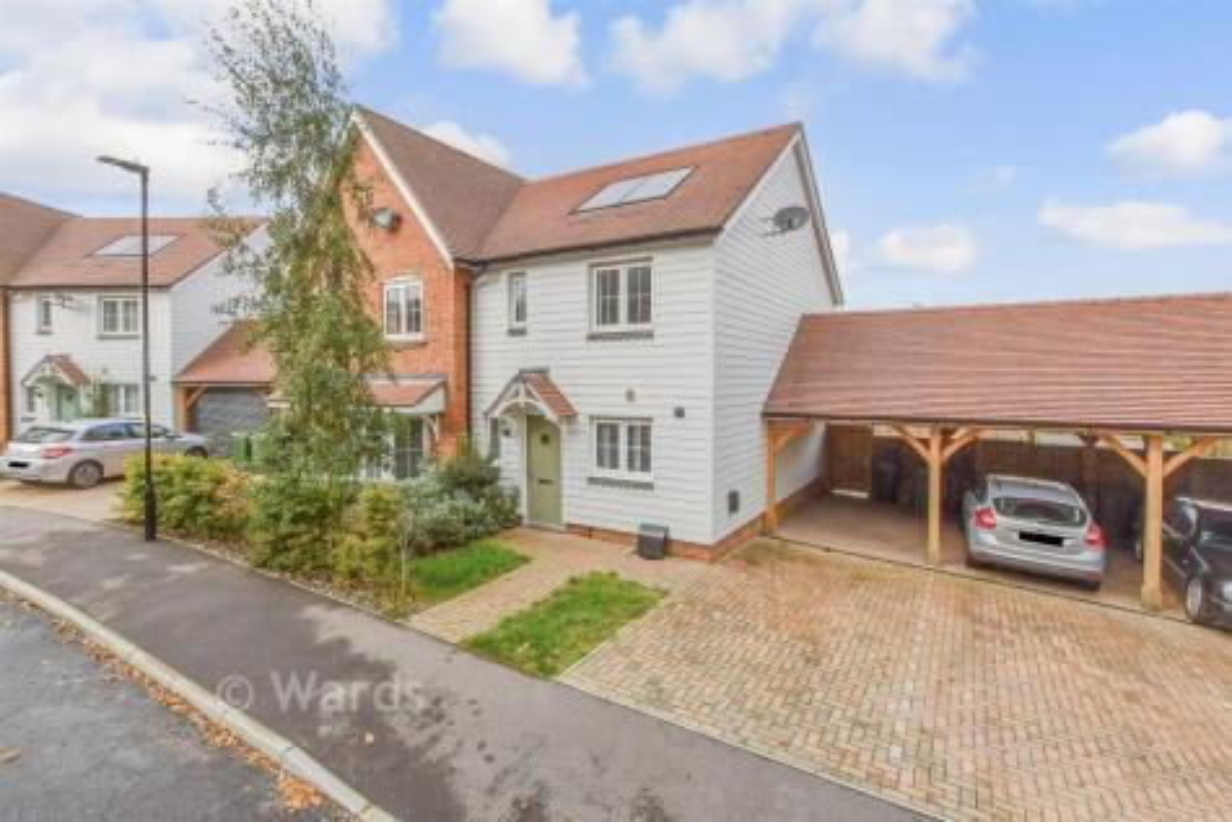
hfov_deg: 100.4
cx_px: 616
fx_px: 513
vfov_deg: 77.4
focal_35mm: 15
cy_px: 411
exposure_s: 1/800
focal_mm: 10
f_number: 8
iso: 400
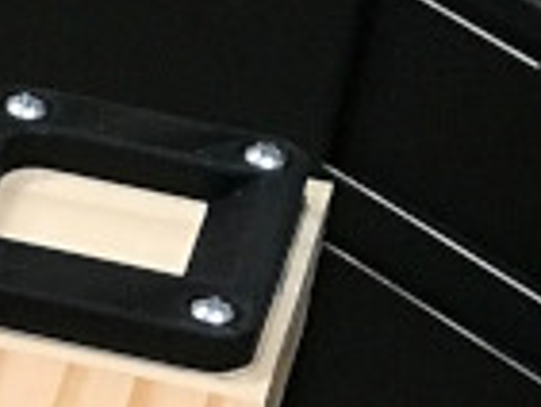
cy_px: 380
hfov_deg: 4.7
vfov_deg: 3.7
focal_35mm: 404
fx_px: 6319
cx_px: -1094
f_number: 2.8
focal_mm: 6.6
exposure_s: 1/60
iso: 250
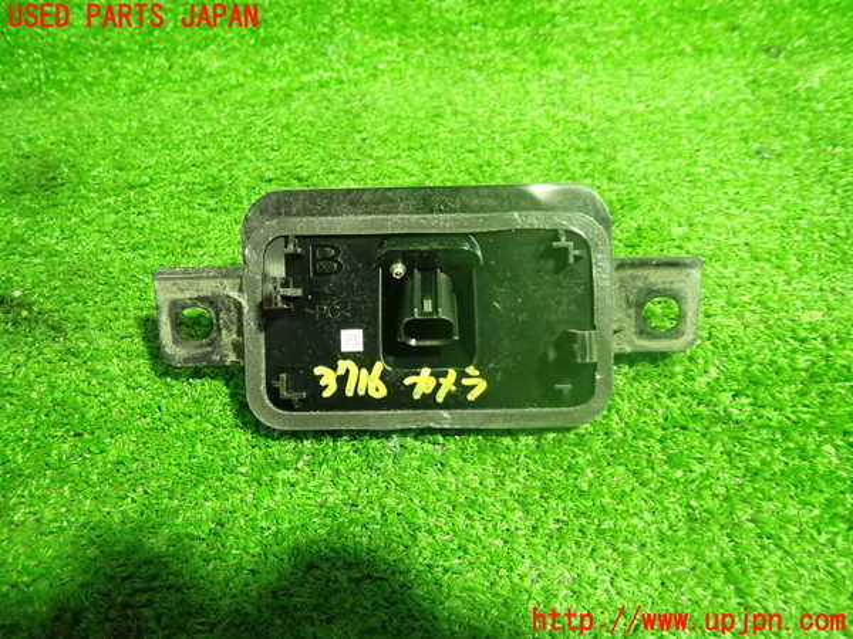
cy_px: 320
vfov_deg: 54.9
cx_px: 426
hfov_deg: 69.4
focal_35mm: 25
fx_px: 616
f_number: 2
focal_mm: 4.5
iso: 640
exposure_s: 1/30
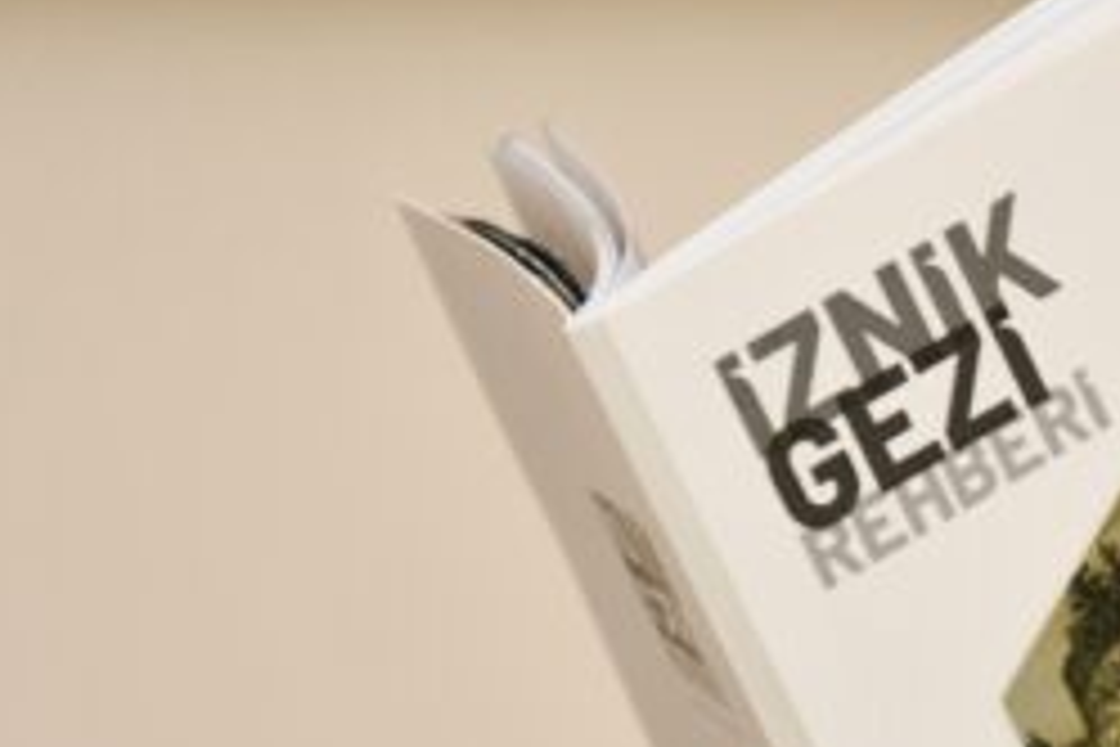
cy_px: 698
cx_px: 1280
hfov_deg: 3.8
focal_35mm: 544
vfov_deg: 2.5
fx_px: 16923
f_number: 7.1
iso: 1000
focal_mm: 140
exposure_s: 1/80
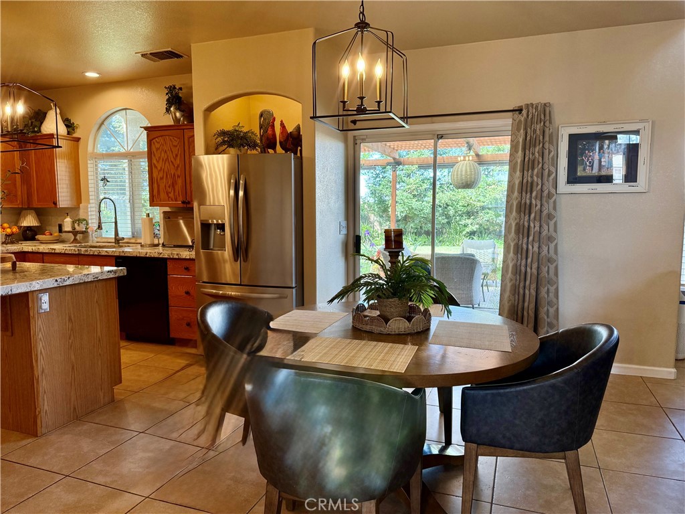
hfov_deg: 71.6
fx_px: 475
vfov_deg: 56.8
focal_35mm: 24
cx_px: 342
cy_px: 257
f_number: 1.78
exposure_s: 1/137
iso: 160
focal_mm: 6.76
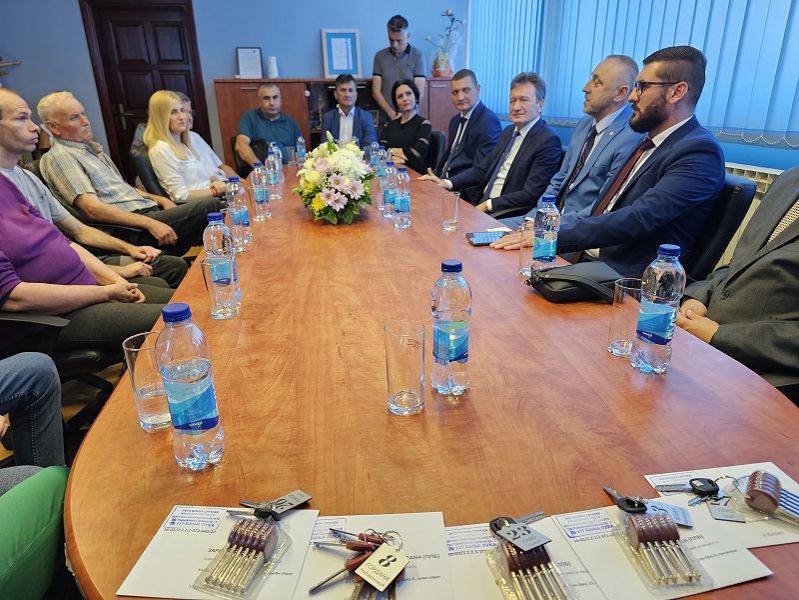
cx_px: 400
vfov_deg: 58.9
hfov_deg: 73.9
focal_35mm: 23
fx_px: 531
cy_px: 300
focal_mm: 6.3
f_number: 1.7
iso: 320
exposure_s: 1/100
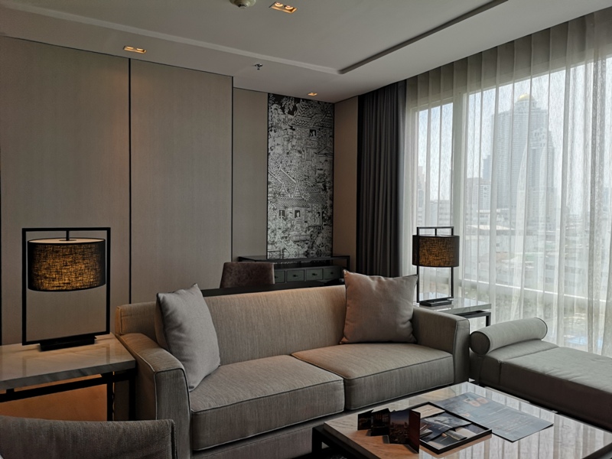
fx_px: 477
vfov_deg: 51.4
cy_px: 230
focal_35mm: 27
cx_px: 306
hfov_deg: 65.3
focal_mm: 3.95
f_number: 1.8
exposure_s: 1/603
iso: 50
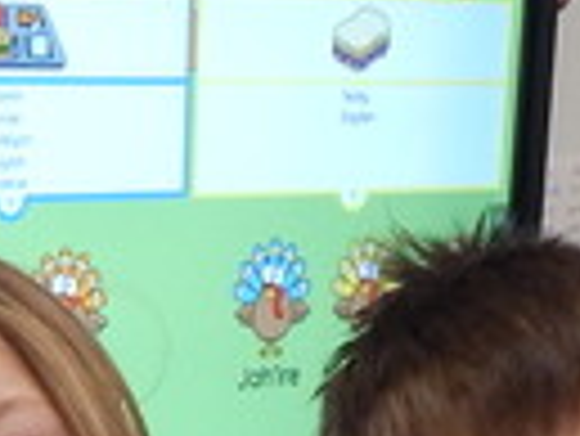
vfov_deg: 7.6
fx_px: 2935
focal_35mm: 175
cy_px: 1214
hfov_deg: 11.2
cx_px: 54
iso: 160
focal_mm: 4
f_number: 3
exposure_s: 1/30
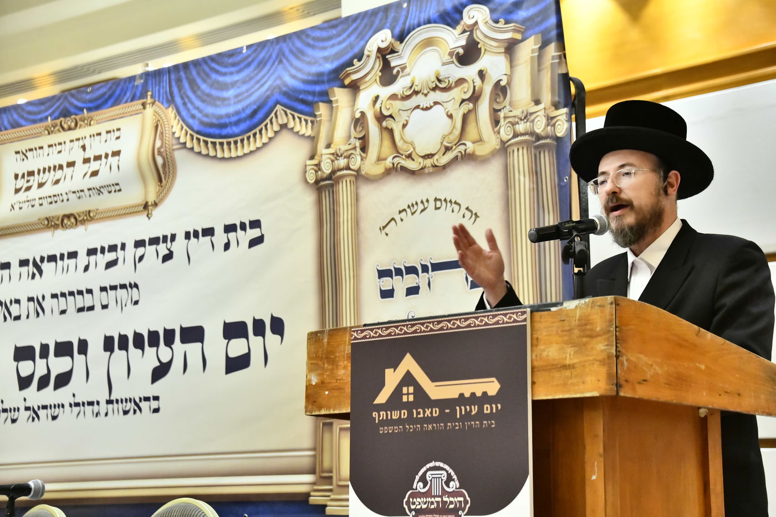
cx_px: 388
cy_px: 258
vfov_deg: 16.6
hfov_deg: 24.8
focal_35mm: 82
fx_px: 1767
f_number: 5
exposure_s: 1/80
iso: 5000
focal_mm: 82
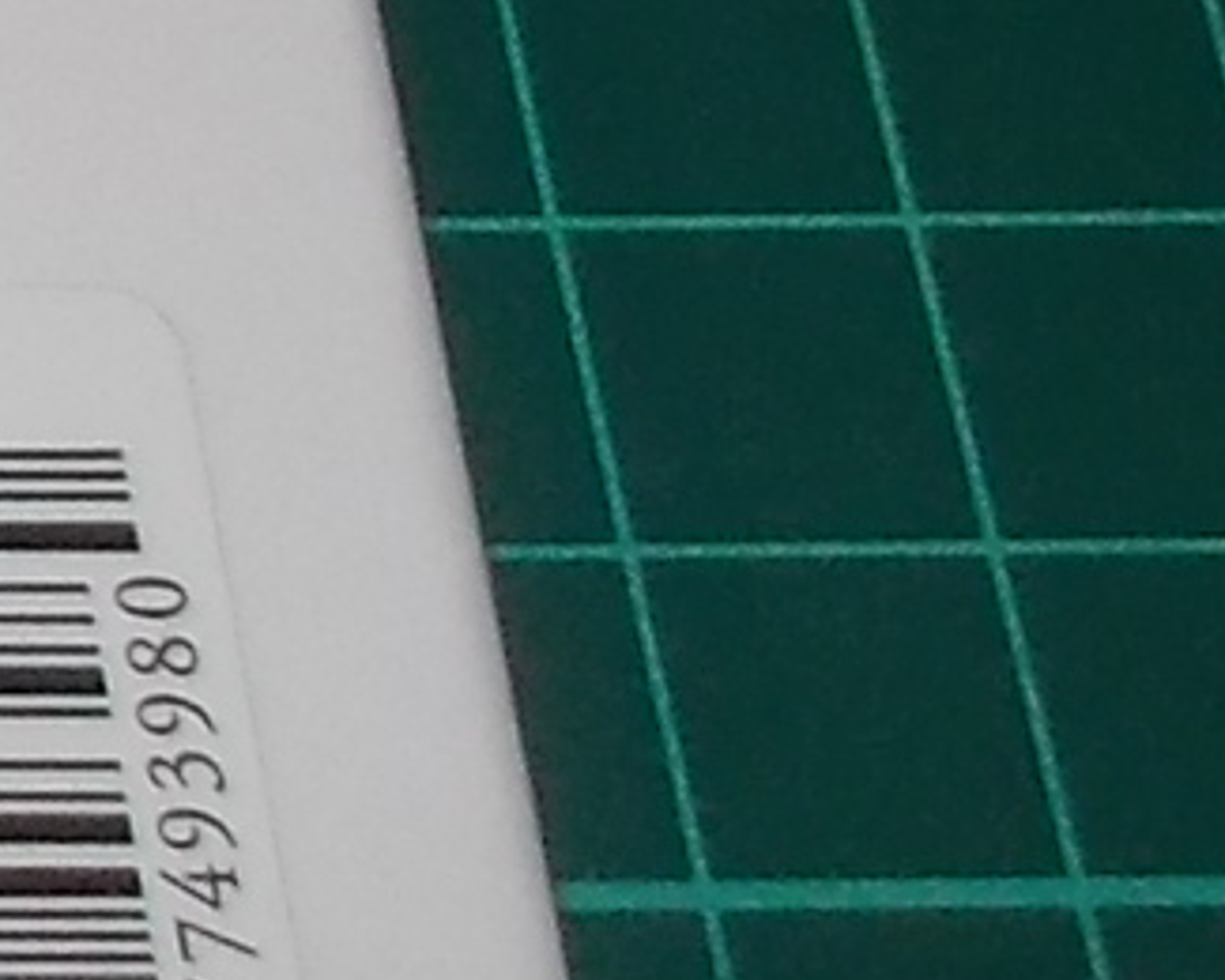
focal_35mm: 198
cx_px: -2239
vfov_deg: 7.7
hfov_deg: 8.4
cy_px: -433
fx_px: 7179
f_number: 3.3
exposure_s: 1/30
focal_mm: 4.1
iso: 200
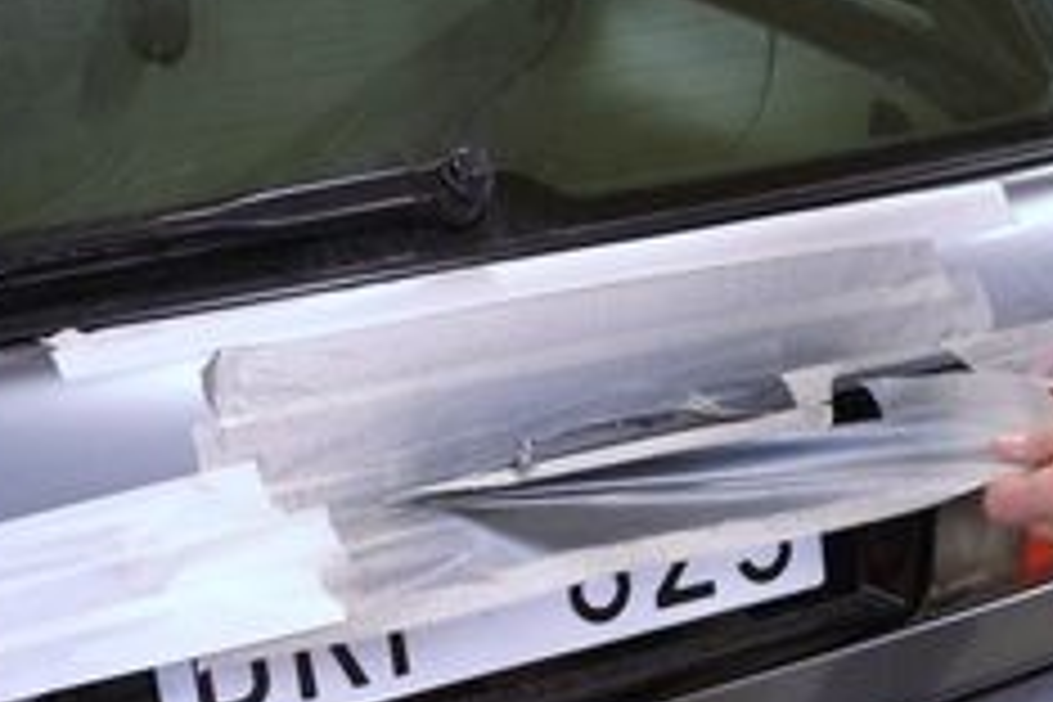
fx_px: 2164
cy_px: 713
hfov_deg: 27.3
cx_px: 580
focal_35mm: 74
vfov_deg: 17.9
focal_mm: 18
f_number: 3.5
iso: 100
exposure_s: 1/5
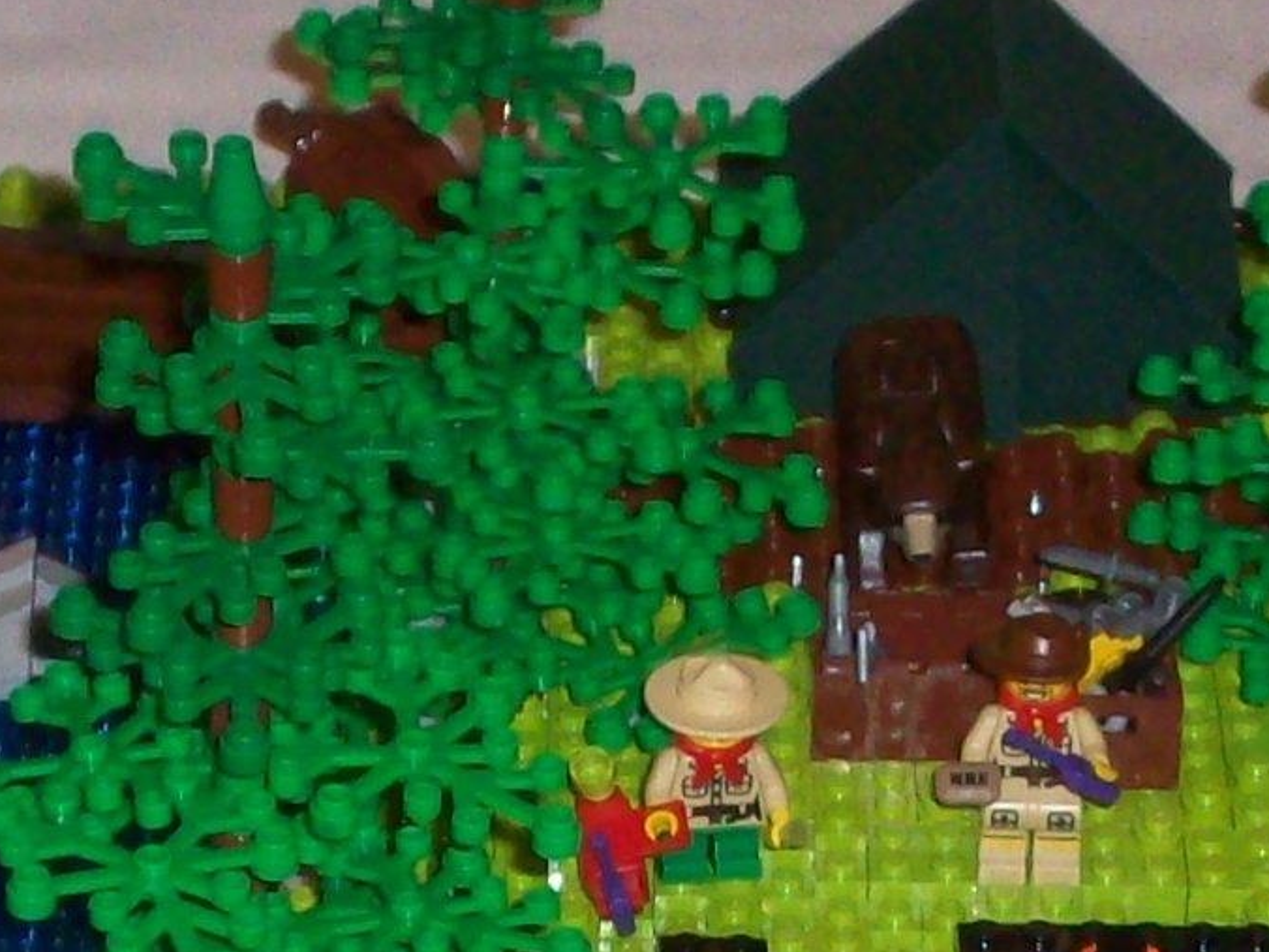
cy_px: 1036
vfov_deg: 7.1
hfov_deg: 9.6
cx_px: 800
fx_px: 7588
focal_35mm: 207
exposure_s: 1/80.7
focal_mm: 9
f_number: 3.4
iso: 160
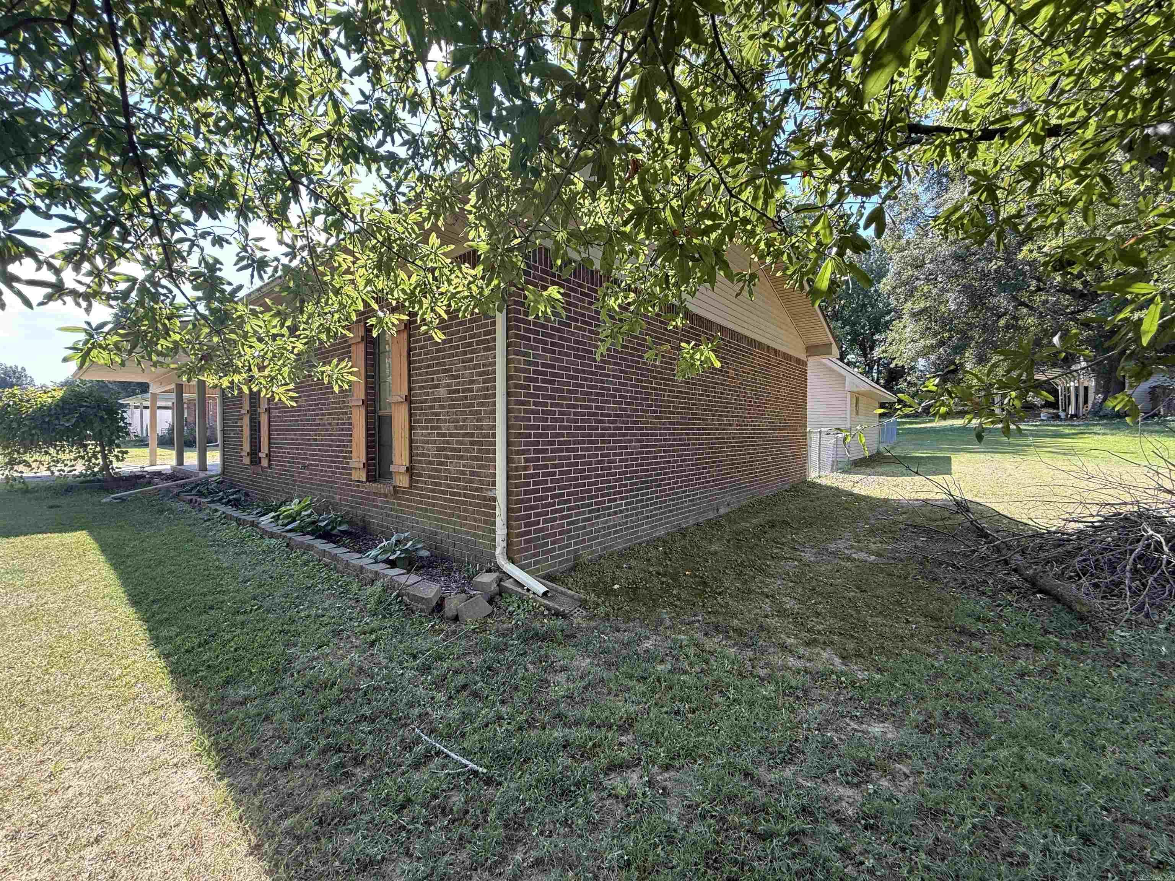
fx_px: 475
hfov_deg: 102.1
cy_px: 440
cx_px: 588
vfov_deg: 85.7
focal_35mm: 14
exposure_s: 1/115
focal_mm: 2.22
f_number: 2.2
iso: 64
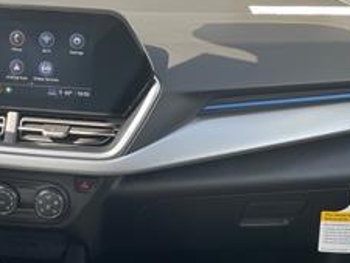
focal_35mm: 74
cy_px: 193
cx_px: 22
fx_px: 749
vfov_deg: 19.8
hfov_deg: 25.3
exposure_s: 1/121
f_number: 1.6
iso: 64
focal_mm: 4.2
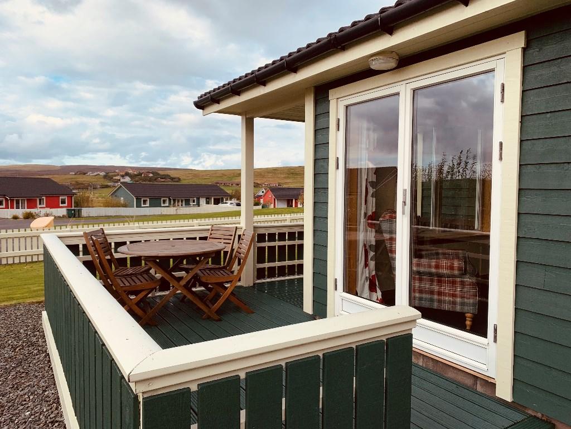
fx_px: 429
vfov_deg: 53.1
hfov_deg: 67.3
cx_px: 286
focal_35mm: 26
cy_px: 214
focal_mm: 4.25
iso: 25
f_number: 1.8
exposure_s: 1/1054
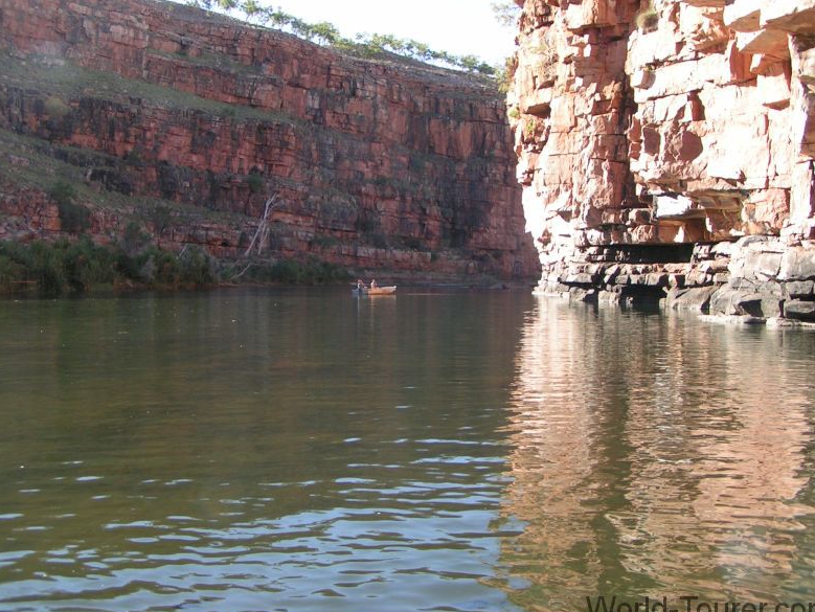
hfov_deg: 47.8
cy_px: 313
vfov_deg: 36.8
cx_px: 414
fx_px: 919
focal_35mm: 39
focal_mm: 5.8
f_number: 5
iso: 50
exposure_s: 1/125
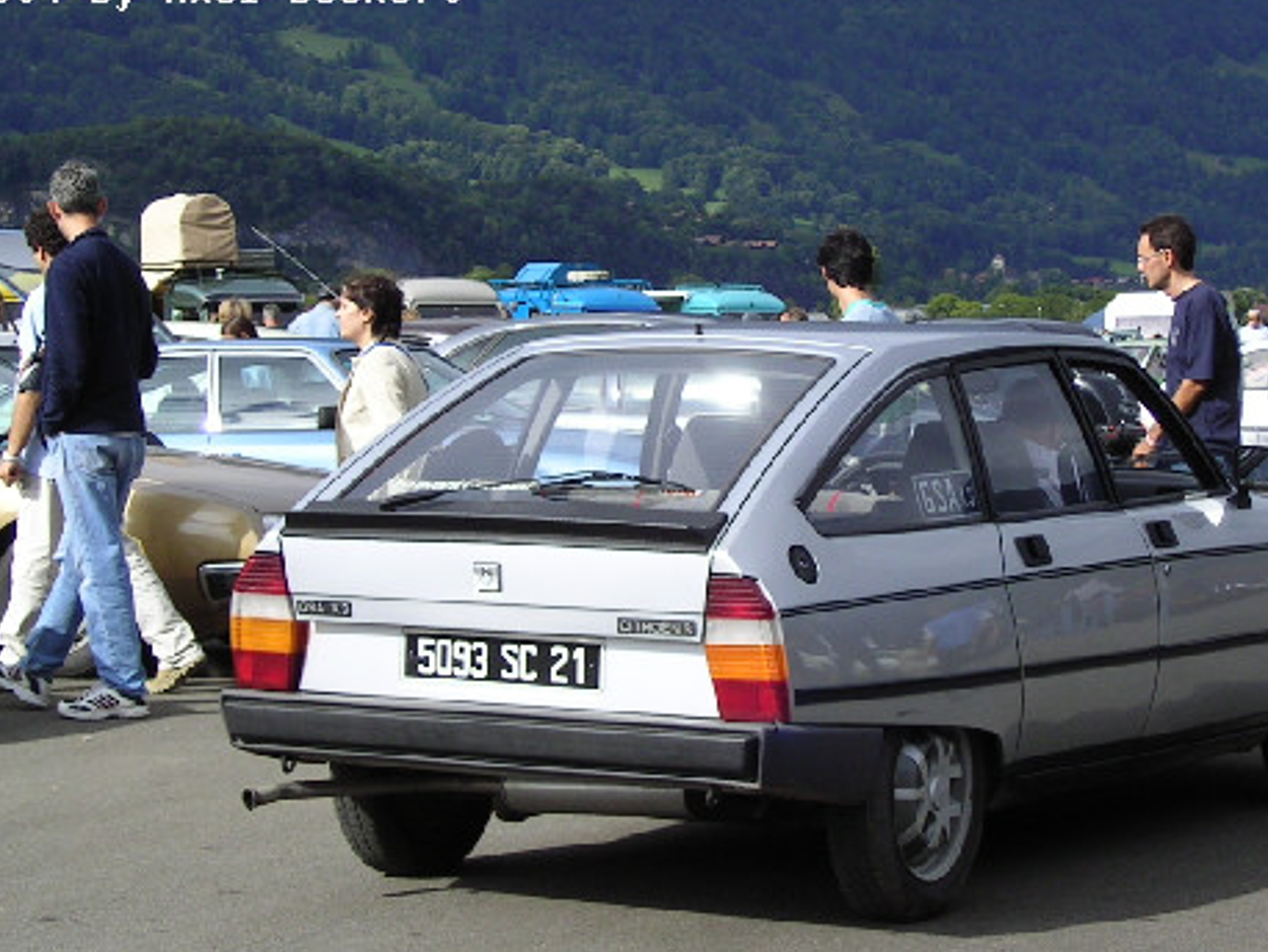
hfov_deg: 19.2
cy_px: 601
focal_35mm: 102
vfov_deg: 14.5
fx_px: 3738
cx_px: 772
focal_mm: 11.4
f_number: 4
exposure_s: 1/633
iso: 50
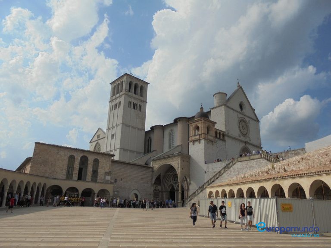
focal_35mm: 26
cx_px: 166
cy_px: 124
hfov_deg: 67.3
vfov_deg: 53.1
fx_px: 249
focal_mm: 4.6
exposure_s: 1/250
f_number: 11.5
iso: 100
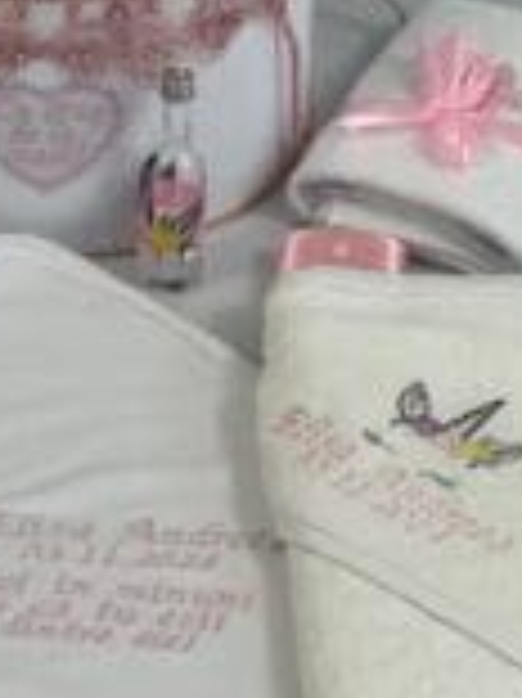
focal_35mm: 199
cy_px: 162
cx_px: 36
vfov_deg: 9.9
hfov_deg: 7.4
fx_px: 4007
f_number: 2.8
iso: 160
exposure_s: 1/100
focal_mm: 9
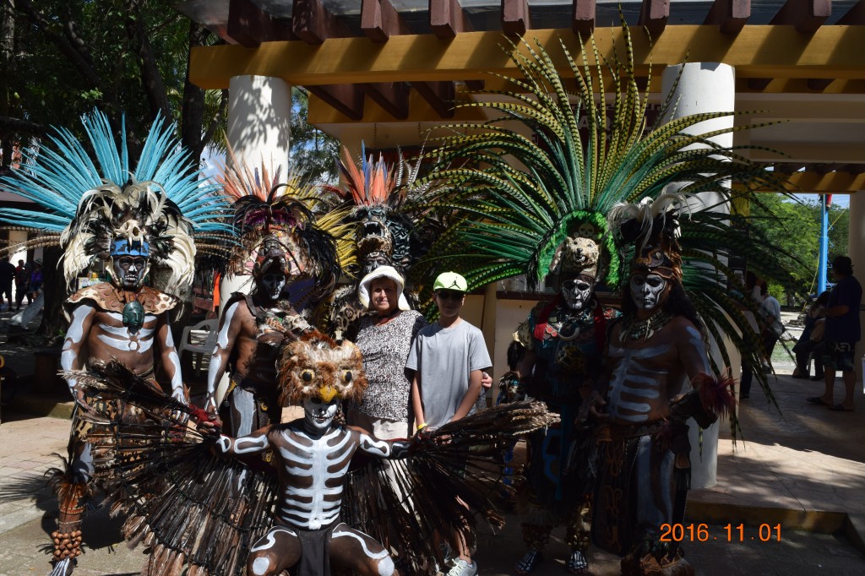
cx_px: 432
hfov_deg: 67.4
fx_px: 649
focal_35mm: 27
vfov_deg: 47.9
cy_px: 288
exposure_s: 1/320
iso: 200
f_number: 9
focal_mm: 18
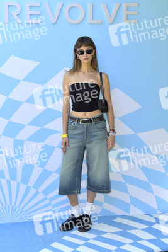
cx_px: 84
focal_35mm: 62
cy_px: 126
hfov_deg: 21.9
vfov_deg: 32.4
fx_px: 434
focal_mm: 62
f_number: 6.3
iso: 400
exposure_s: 1/250
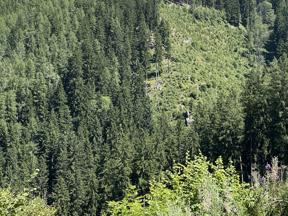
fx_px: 516
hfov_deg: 30.9
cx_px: 193
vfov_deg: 23.2
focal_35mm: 62
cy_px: 34
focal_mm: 4.2
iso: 32
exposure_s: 1/1595
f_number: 1.6
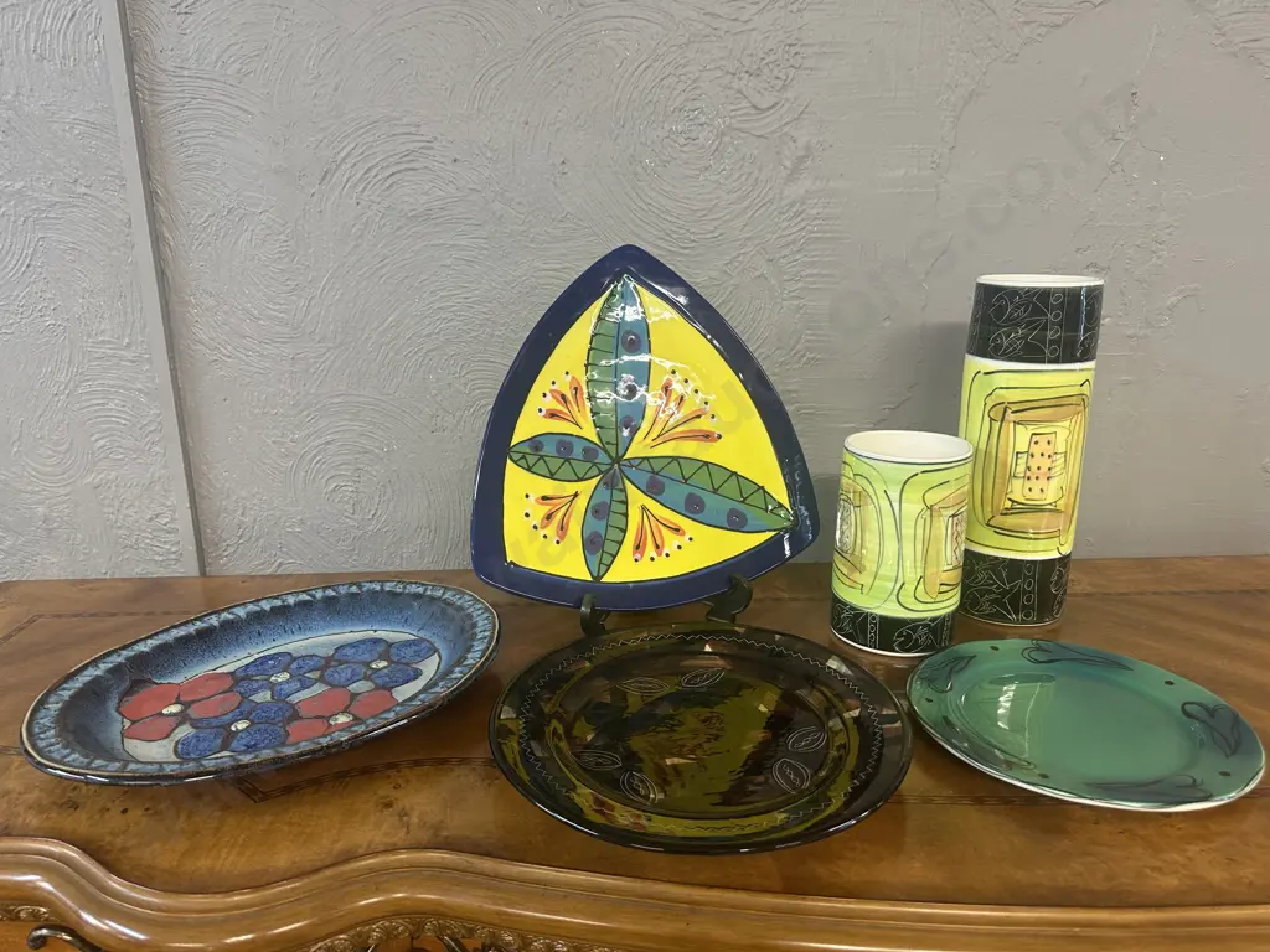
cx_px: 635
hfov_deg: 71.6
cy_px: 476
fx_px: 881
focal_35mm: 24
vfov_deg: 56.8
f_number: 1.78
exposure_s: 1/50
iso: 160
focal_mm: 6.86
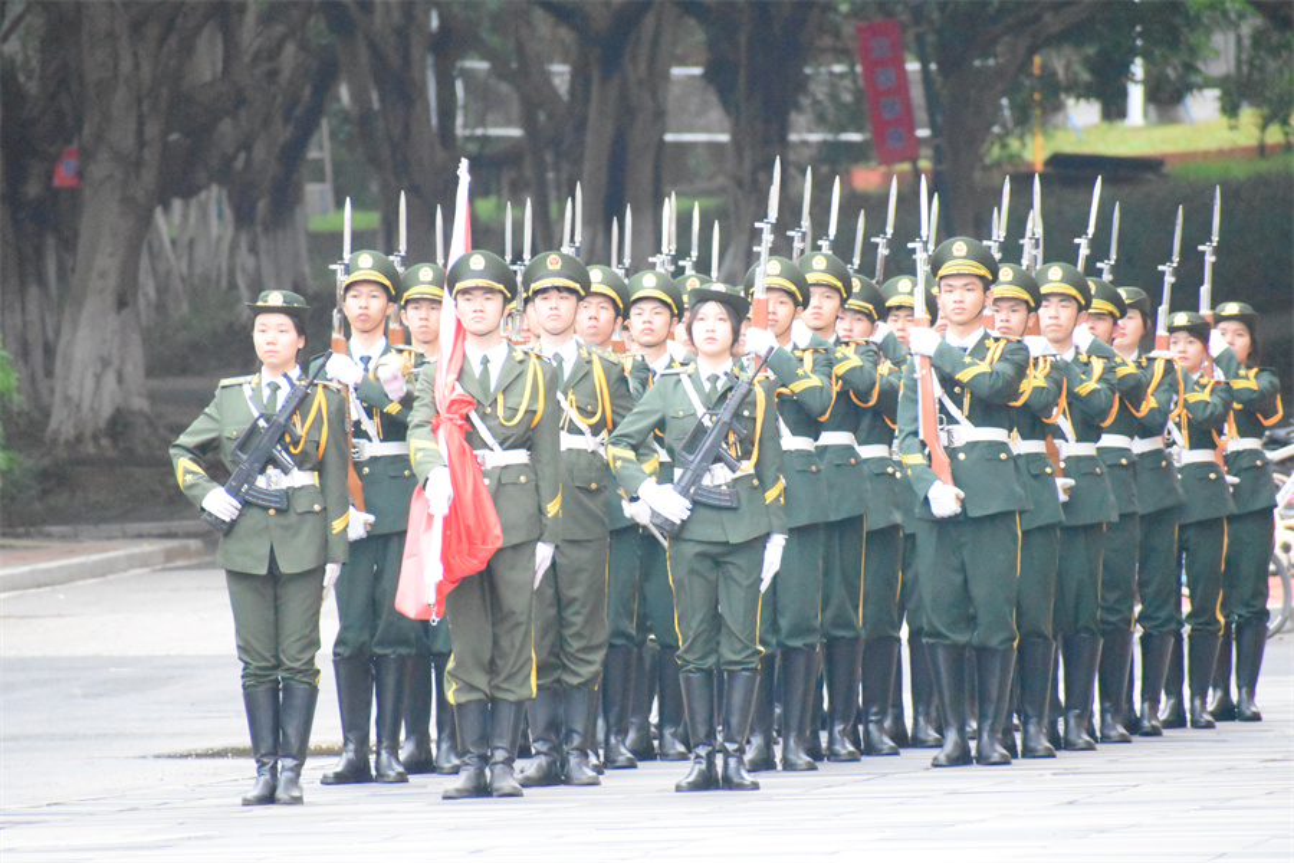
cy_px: 432
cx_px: 647
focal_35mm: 450
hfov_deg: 4.6
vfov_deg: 3.1
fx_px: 16174
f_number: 6.3
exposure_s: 1/100
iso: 12800
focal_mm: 300
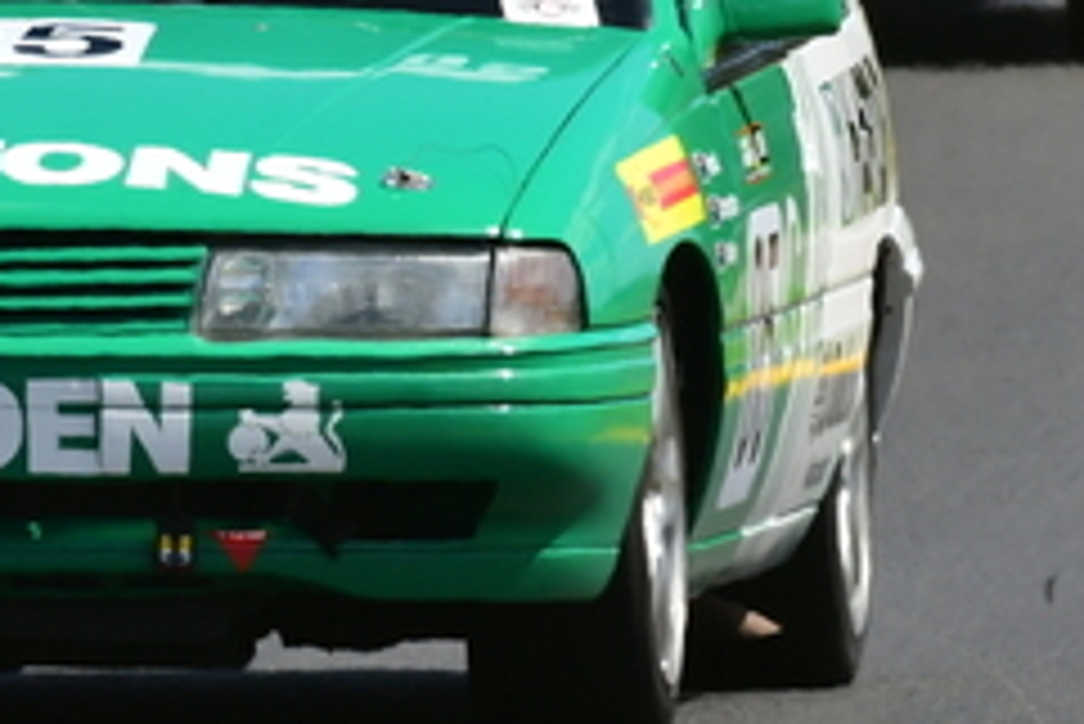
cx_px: 112
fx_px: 65980
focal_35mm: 2190
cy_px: -16
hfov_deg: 0.9
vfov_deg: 0.6
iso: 320
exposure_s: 1/500
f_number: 11
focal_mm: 440
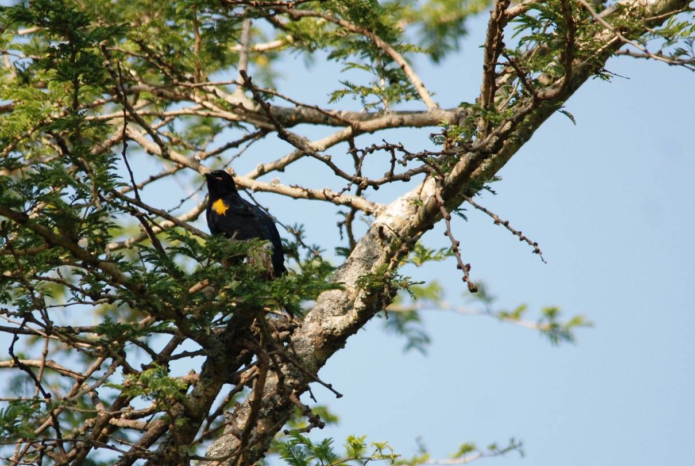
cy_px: 271
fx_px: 19174
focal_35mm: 992
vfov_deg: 1.4
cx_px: 387
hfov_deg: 2.1
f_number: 6.3
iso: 320
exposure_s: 1/500
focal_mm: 500
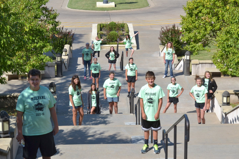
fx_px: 717
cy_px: 80
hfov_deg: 18.9
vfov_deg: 12.7
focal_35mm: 108
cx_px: 120
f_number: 18
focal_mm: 72
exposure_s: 1/40
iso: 100
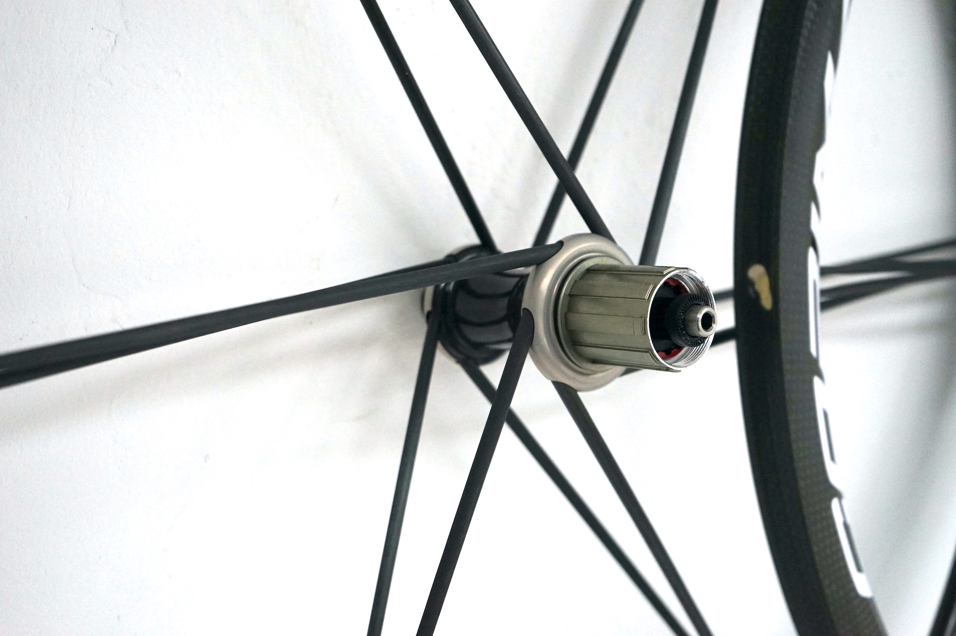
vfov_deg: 26.9
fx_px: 1327
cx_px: 478
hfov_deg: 39.6
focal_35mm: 50
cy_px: 318
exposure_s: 1/160
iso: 2500
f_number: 4.5
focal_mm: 50
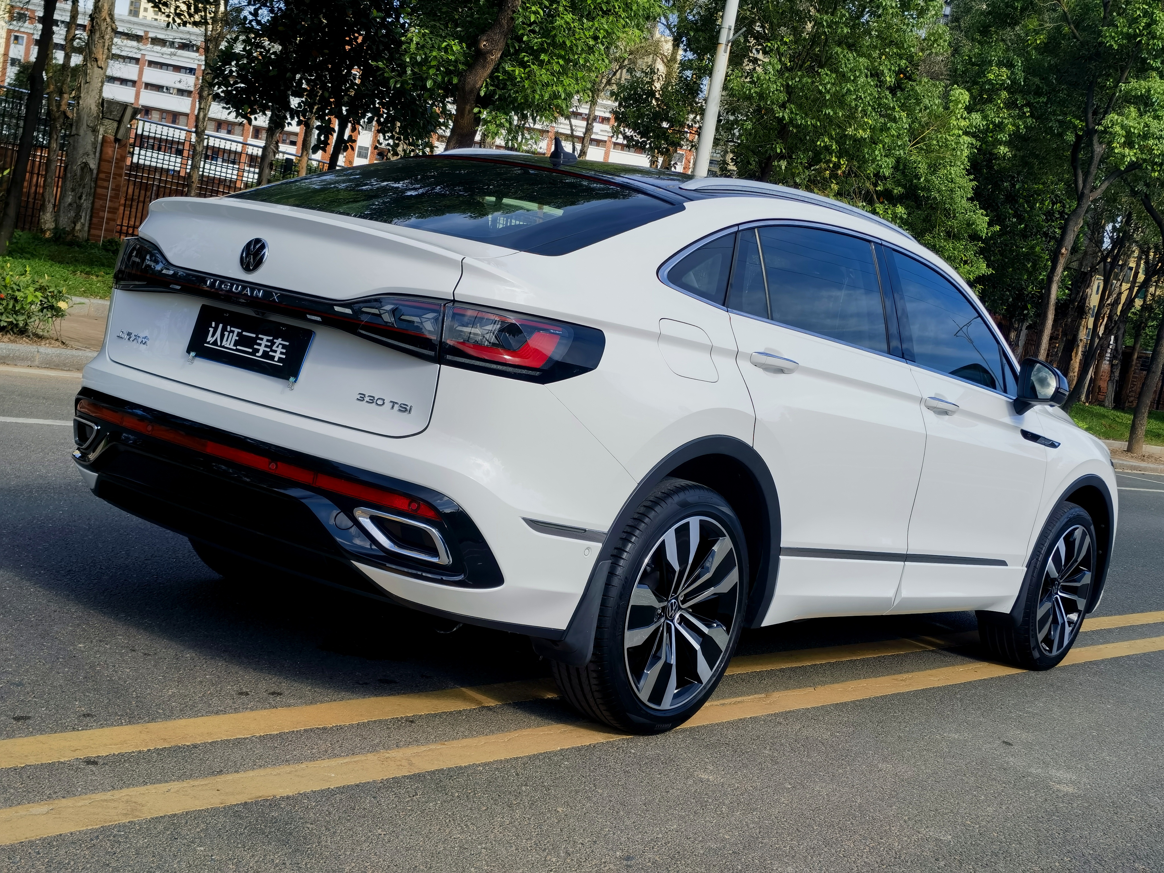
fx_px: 1681
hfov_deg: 38.2
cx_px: 582
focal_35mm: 50
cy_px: 436
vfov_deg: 29.1
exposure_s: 1/2268
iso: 50
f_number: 1.9
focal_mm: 6.67
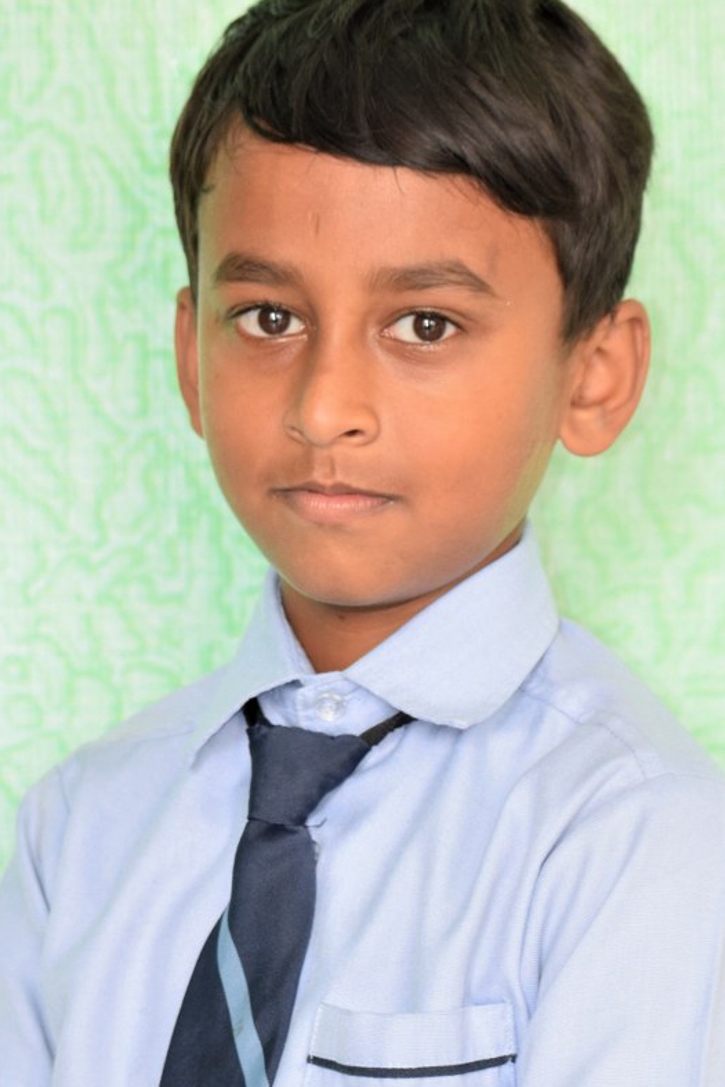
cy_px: 758
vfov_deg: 12.8
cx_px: 360
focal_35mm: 160
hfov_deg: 8.6
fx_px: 4831
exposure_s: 1/60
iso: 640
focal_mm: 70
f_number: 4.5
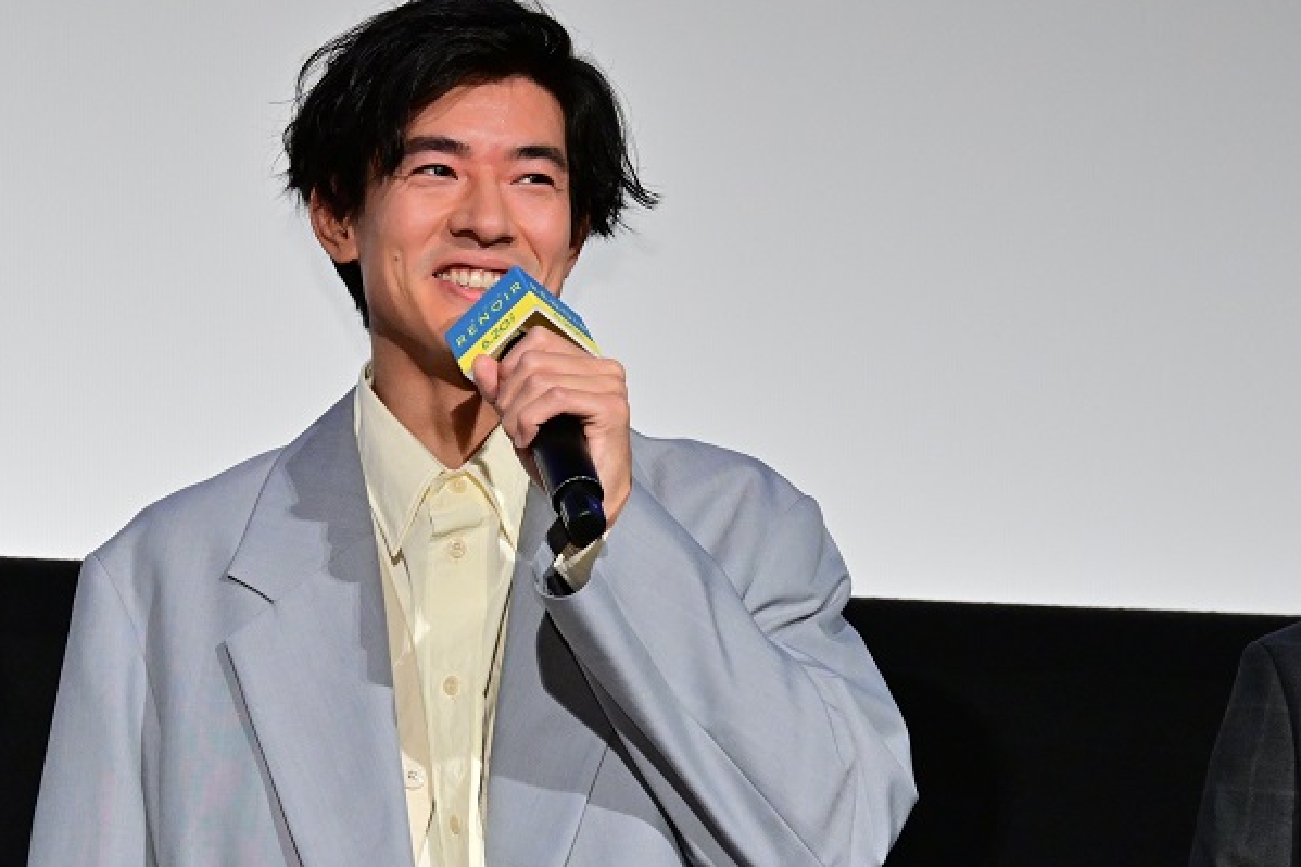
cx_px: 466
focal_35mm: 186
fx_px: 6720
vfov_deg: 7.4
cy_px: 522
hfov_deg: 11.1
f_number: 6.3
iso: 3200
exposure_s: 1/200
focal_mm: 92
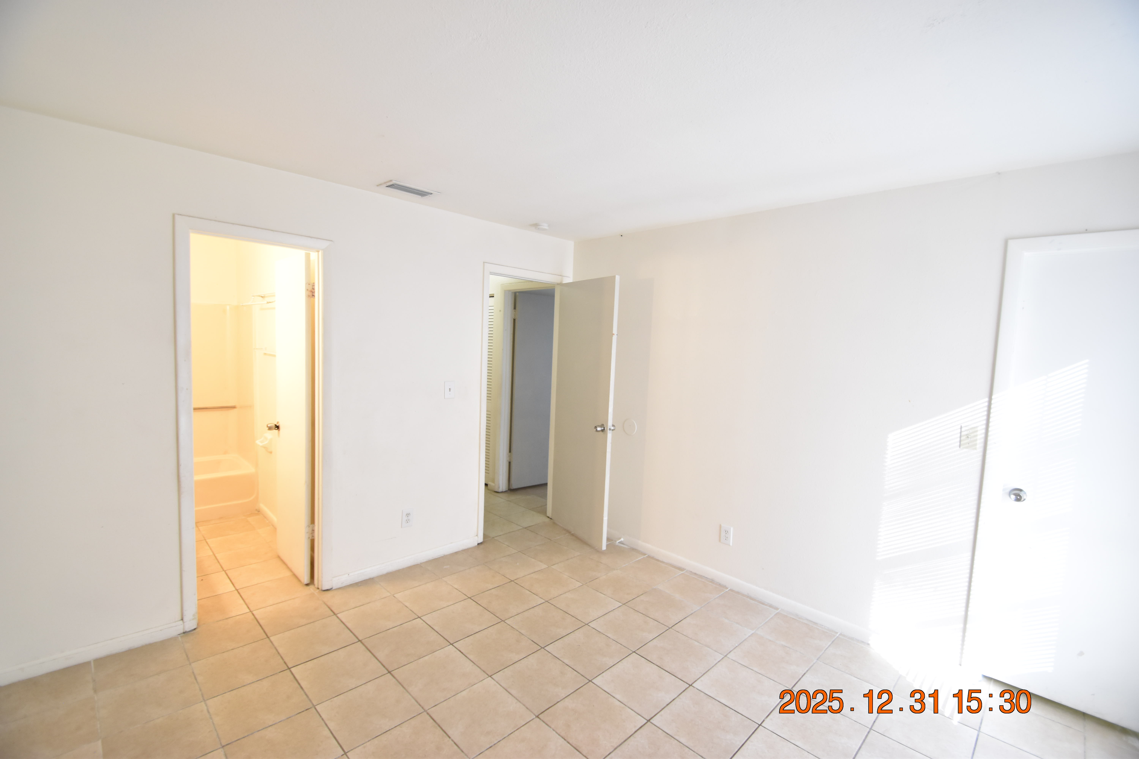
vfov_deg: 77.3
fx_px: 475
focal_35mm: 15
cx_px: 570
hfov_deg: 100.4
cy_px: 380
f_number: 3.5
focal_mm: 10
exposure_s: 1/45
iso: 800
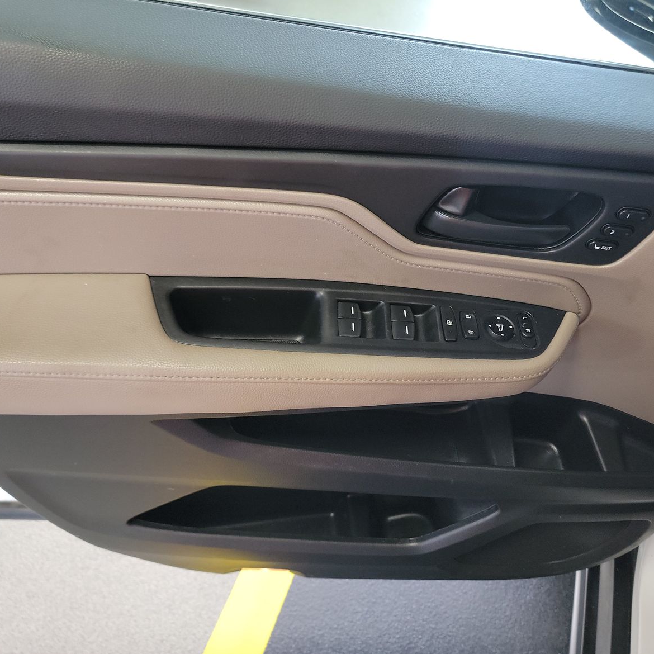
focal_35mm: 29
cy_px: 326
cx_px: 324
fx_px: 620
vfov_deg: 55.6
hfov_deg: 55.6
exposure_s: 1/59
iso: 475
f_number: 1.8
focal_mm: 6.7
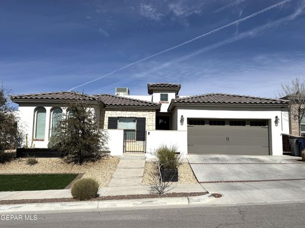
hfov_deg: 58.4
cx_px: 152
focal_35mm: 31
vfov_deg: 45.4
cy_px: 114
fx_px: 273
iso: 80
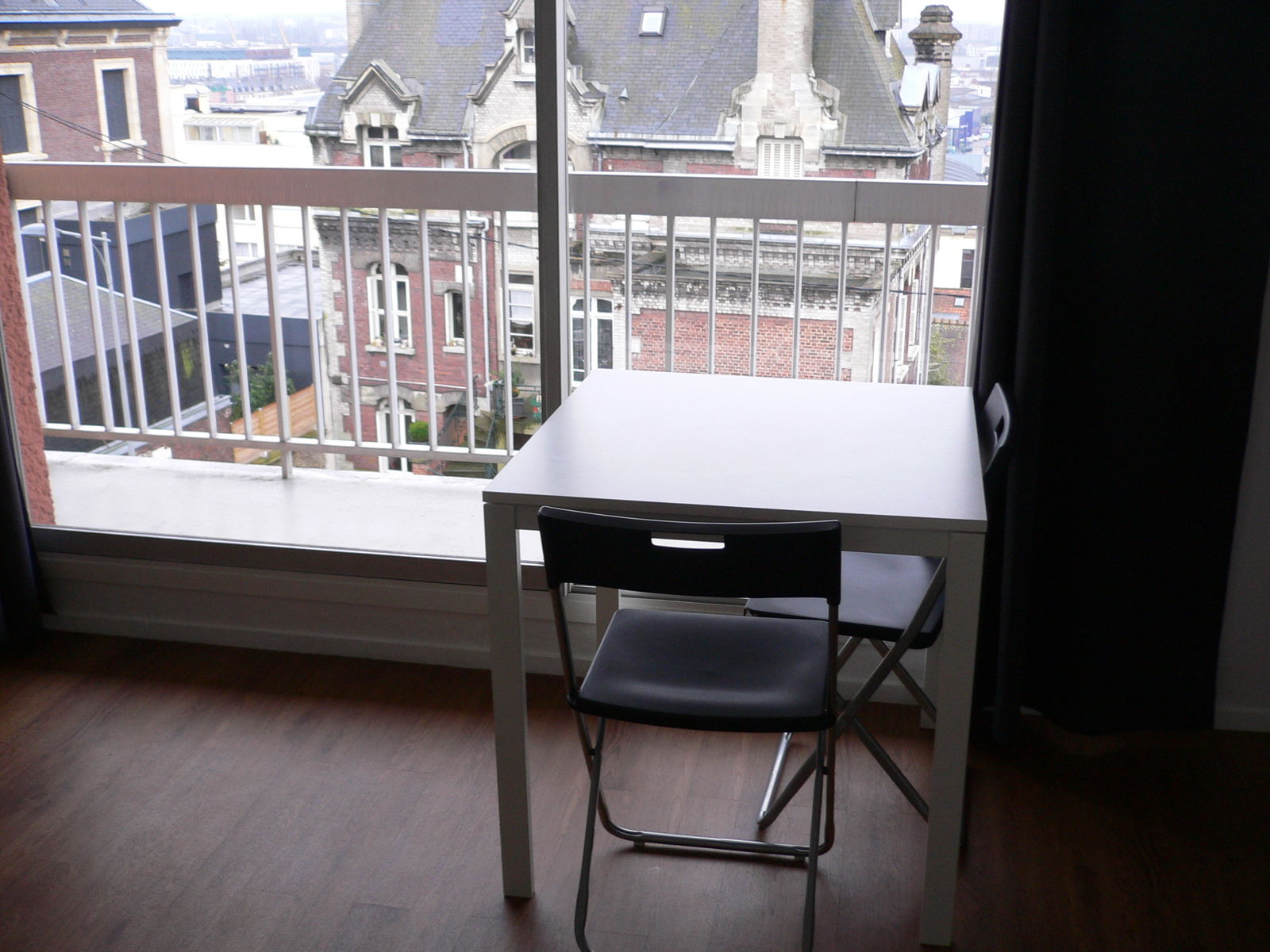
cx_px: 635
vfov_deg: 40.7
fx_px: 1284
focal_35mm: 35
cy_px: 476
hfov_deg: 52.6
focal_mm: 5.8
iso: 100
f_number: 2.8
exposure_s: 1/30
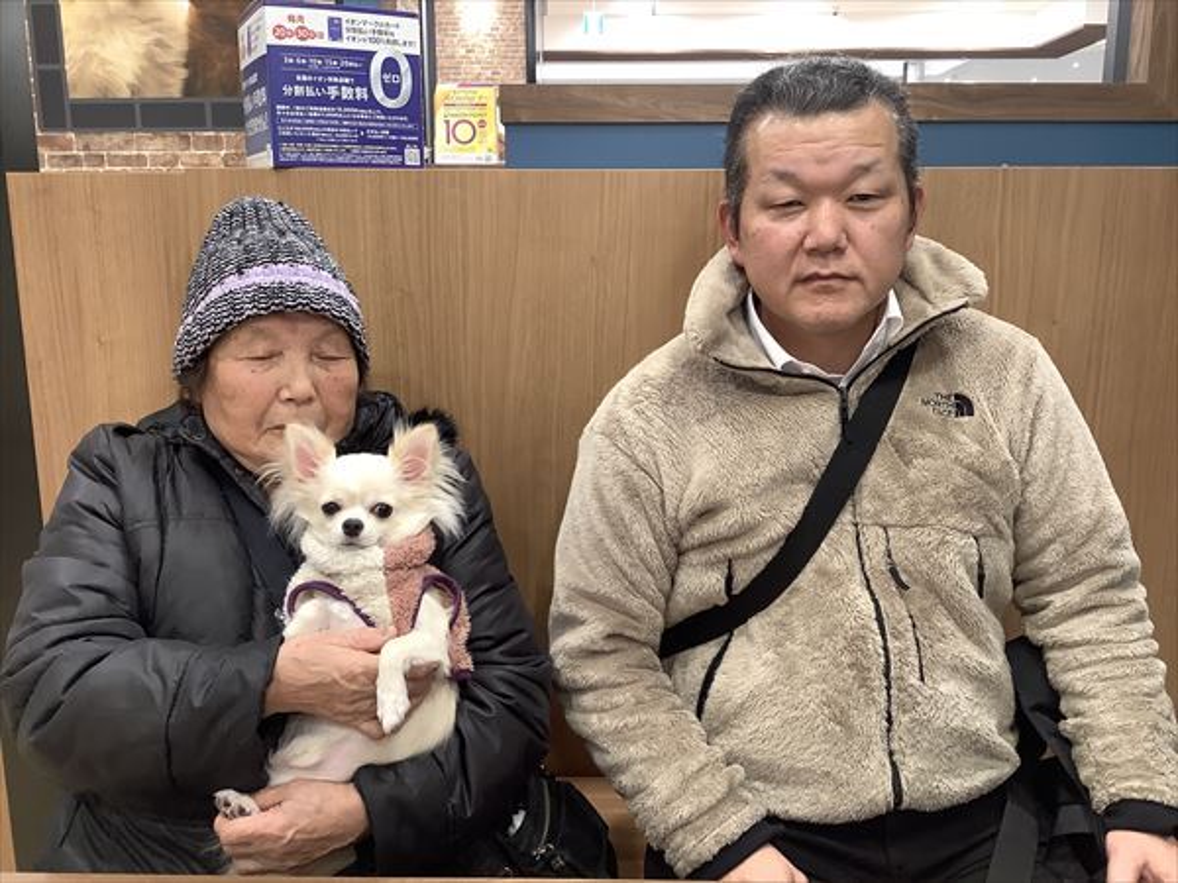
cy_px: 442
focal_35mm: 31
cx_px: 589
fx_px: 1055
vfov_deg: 45.4
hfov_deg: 58.4
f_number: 2.4
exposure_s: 1/50
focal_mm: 3.3
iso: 125
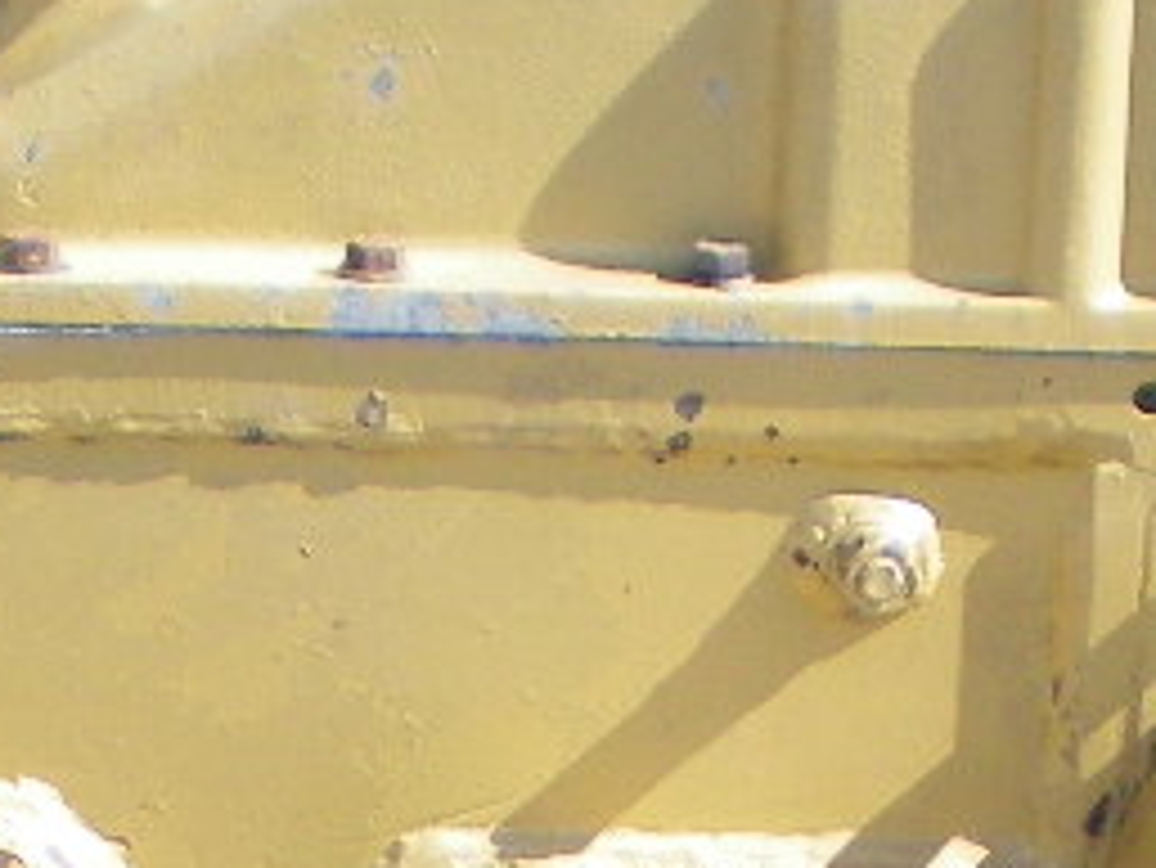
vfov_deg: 7.6
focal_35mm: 189
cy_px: 1601
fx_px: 6315
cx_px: 513
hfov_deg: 10.5
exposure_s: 1/400
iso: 64
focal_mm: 6.3
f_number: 3.1
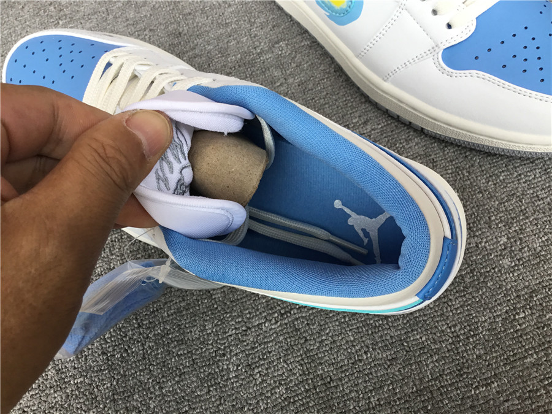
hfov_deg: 58.4
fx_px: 494
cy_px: 207
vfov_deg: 45.4
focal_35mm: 31
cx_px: 276
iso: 40
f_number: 2.4
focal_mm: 3.3
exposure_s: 1/100
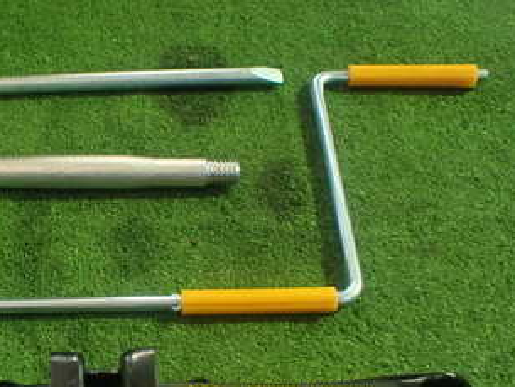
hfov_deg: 31.8
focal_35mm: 59
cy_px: 286
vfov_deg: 24.6
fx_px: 878
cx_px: 98
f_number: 2.3
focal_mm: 5.4
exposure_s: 1/30
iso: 800
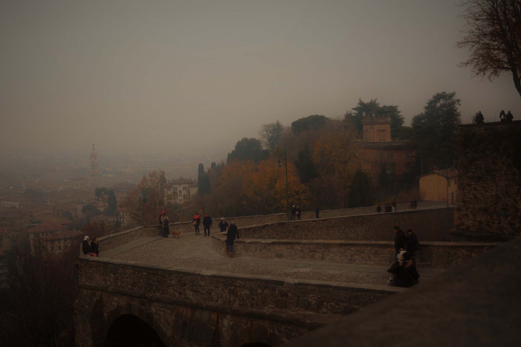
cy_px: 164
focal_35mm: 42
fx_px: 608
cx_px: 254
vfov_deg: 31.9
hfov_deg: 46.4
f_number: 4
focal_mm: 26
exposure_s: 1/40
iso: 450
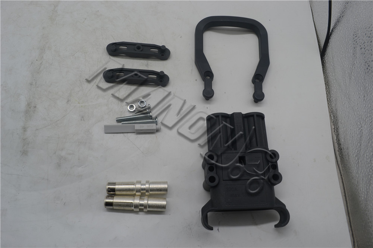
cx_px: 186
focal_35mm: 27
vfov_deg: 47.9
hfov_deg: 67.4
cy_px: 124
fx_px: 280
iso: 100
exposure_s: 1/50
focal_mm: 18
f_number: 8
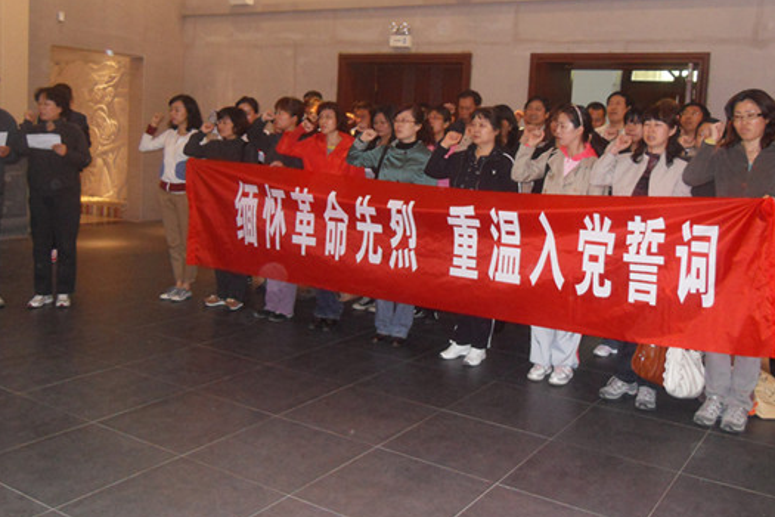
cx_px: 418
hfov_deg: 53.1
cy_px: 188
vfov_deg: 36.6
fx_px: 775
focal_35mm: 36
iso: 400
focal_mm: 6
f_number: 2.8
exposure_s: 1/45
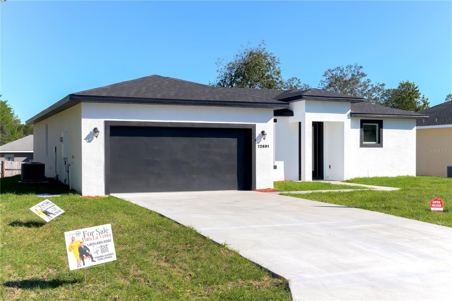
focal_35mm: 44
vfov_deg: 30.4
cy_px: 150
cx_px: 226
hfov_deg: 44.5
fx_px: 552
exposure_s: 1/80
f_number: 13
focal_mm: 44
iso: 100
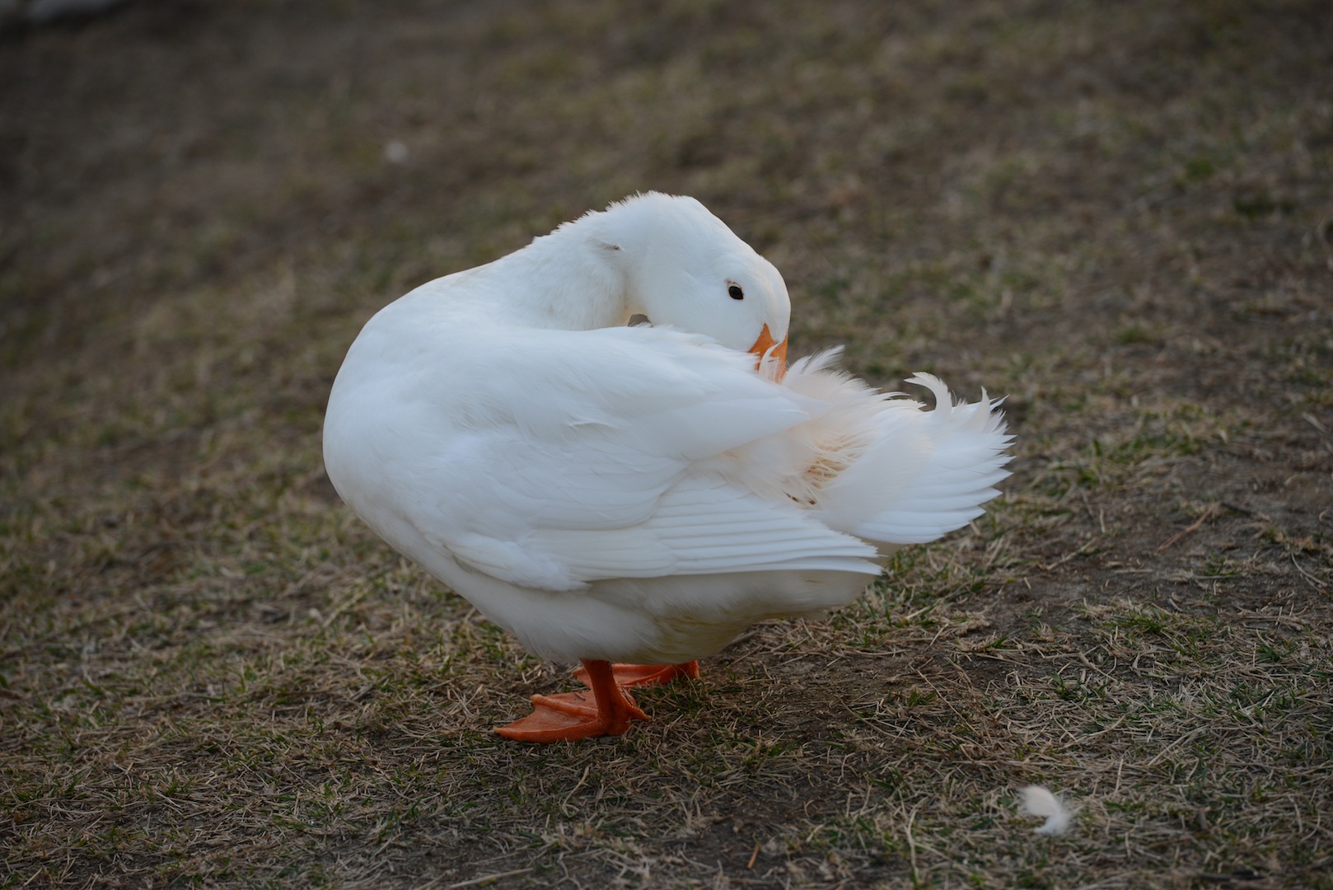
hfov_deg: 10.3
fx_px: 7408
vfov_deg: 6.9
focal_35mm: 200
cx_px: 666
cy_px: 445
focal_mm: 200
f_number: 5
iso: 640
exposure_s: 1/1000
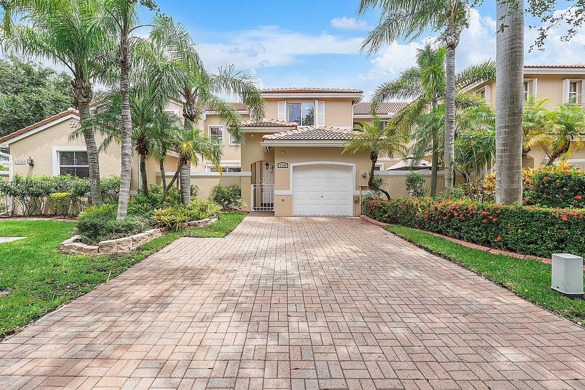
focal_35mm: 16
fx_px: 260
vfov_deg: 73.7
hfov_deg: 96.7
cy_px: 184
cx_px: 285
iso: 200
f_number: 7.1
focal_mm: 10
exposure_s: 1/400
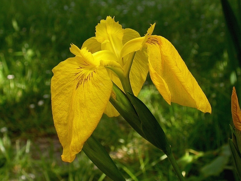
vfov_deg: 18.9
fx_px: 543
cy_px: 90
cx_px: 120
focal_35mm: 78
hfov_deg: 25.0
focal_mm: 16.2
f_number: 5.6
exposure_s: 1/94.4
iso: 100
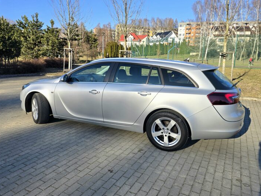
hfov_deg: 67.3
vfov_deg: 53.0
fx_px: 196
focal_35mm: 26
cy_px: 88
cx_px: 125
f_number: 1.7
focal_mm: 6.3
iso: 12
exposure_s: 1/769
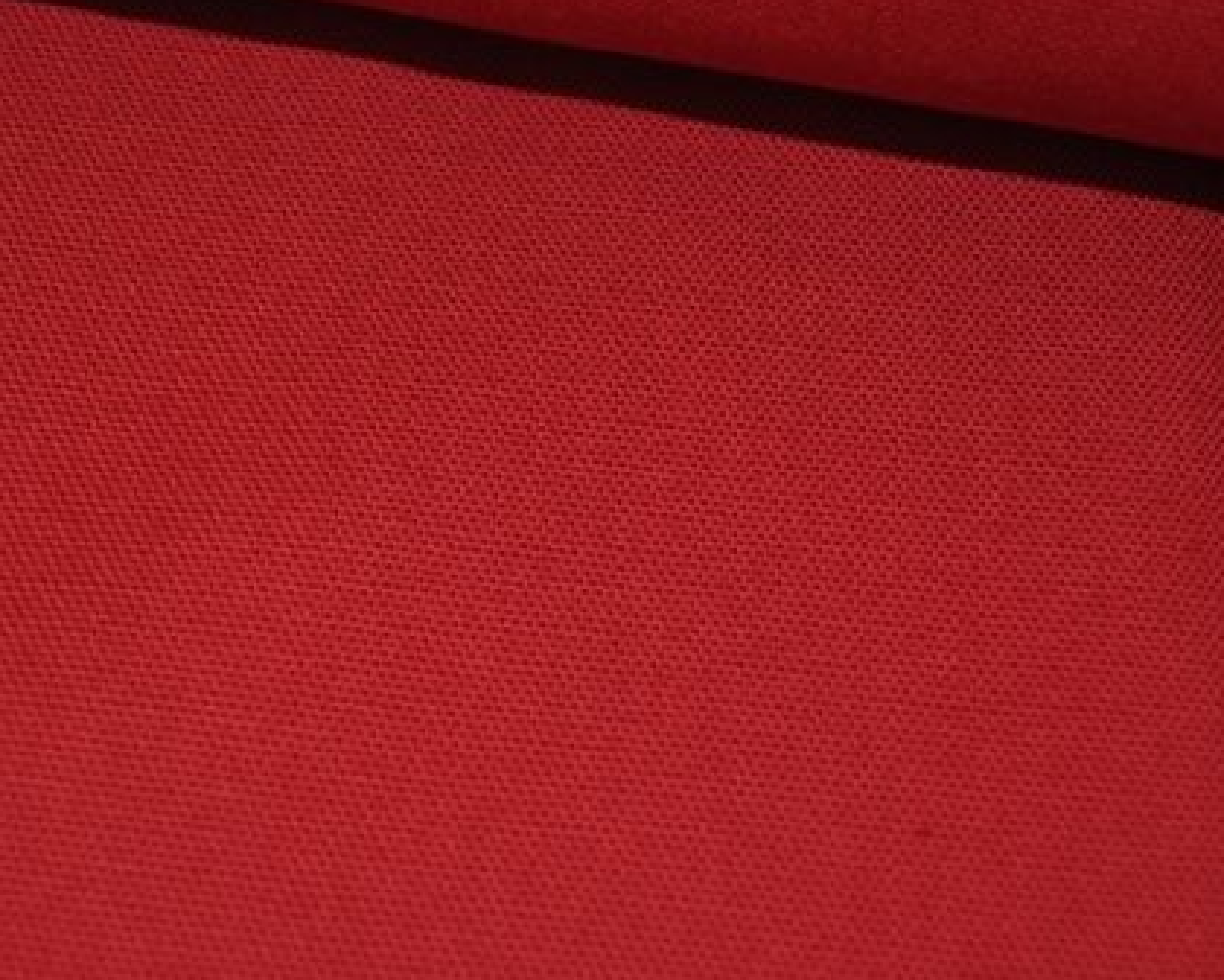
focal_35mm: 75
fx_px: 2717
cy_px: 290
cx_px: 458
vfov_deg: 20.3
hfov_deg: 25.3
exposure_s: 1/60
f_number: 4.5
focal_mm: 28
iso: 320
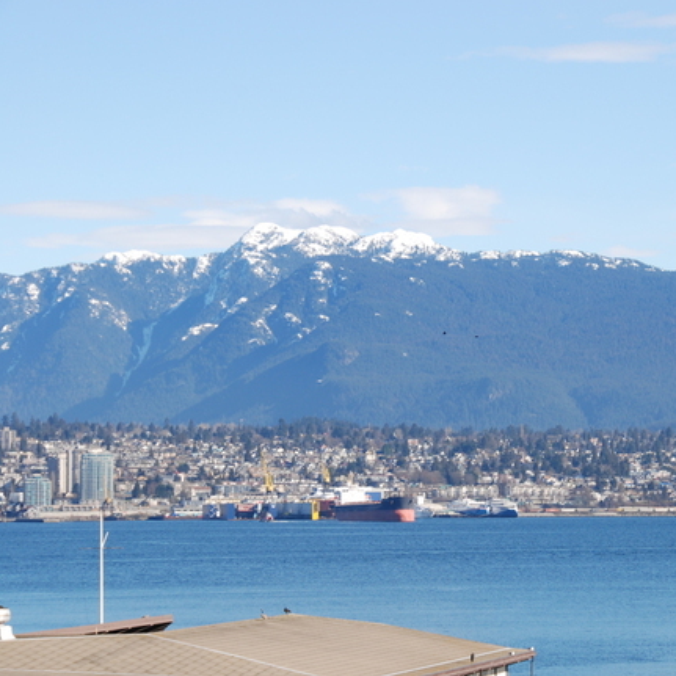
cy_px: 347
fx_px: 3204
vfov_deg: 12.0
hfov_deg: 12.0
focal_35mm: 145
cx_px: 543
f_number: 10
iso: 125
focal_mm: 70
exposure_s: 1/160
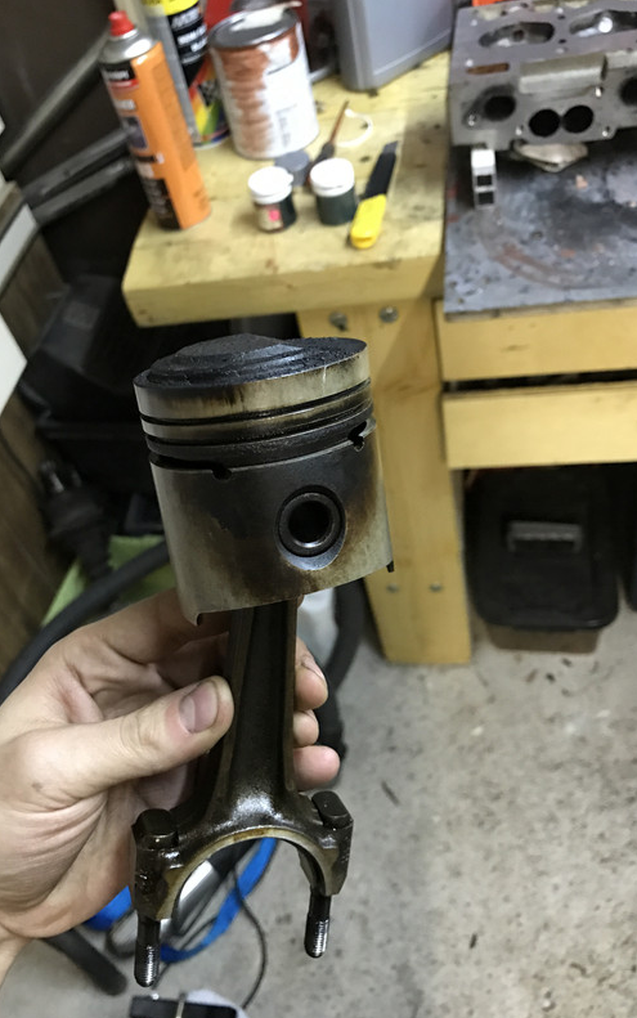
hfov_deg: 41.8
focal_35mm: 30
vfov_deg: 62.9
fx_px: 833
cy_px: 511
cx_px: 288
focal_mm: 3.99
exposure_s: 1/13
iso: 100
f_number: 1.8
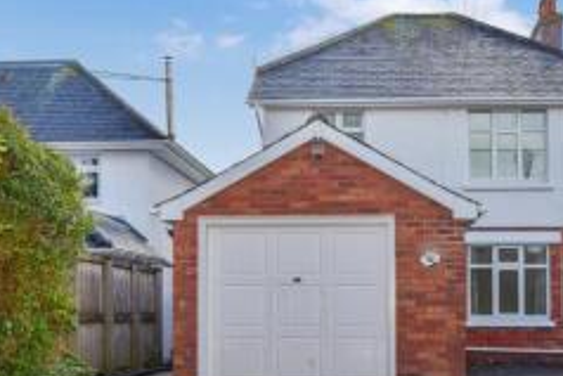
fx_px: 892
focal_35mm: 57
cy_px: 290
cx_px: 352
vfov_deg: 23.5
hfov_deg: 34.8
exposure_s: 1/200
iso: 160
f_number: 10
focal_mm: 19
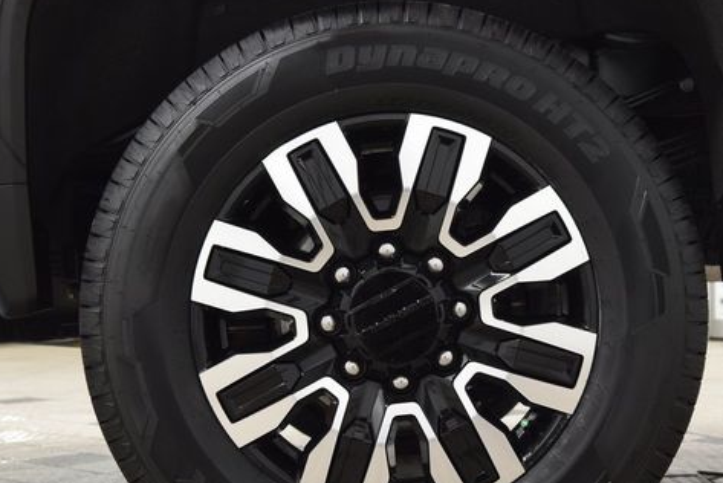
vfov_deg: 18.7
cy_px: 306
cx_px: 391
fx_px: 1467
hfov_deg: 27.7
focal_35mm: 73
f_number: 6.3
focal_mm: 36
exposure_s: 1/15
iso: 1100
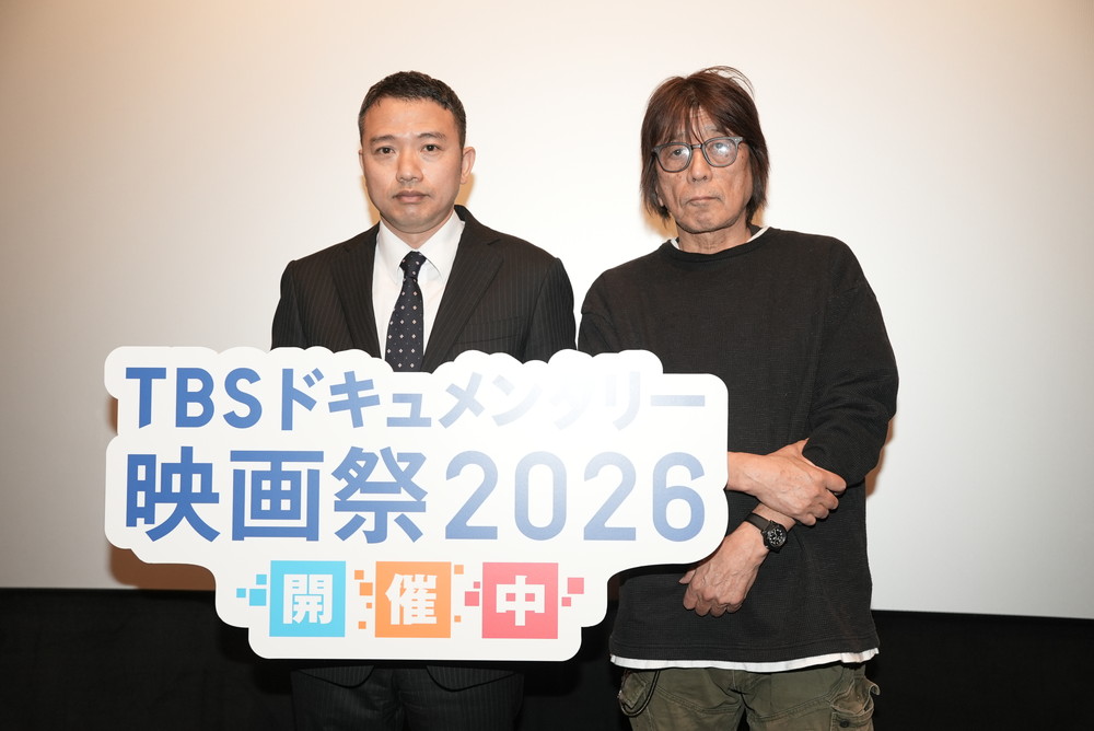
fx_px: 1277
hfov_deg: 46.4
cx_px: 547
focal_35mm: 42
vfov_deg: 31.9
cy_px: 366
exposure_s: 1/125
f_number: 3.2
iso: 800
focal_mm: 42
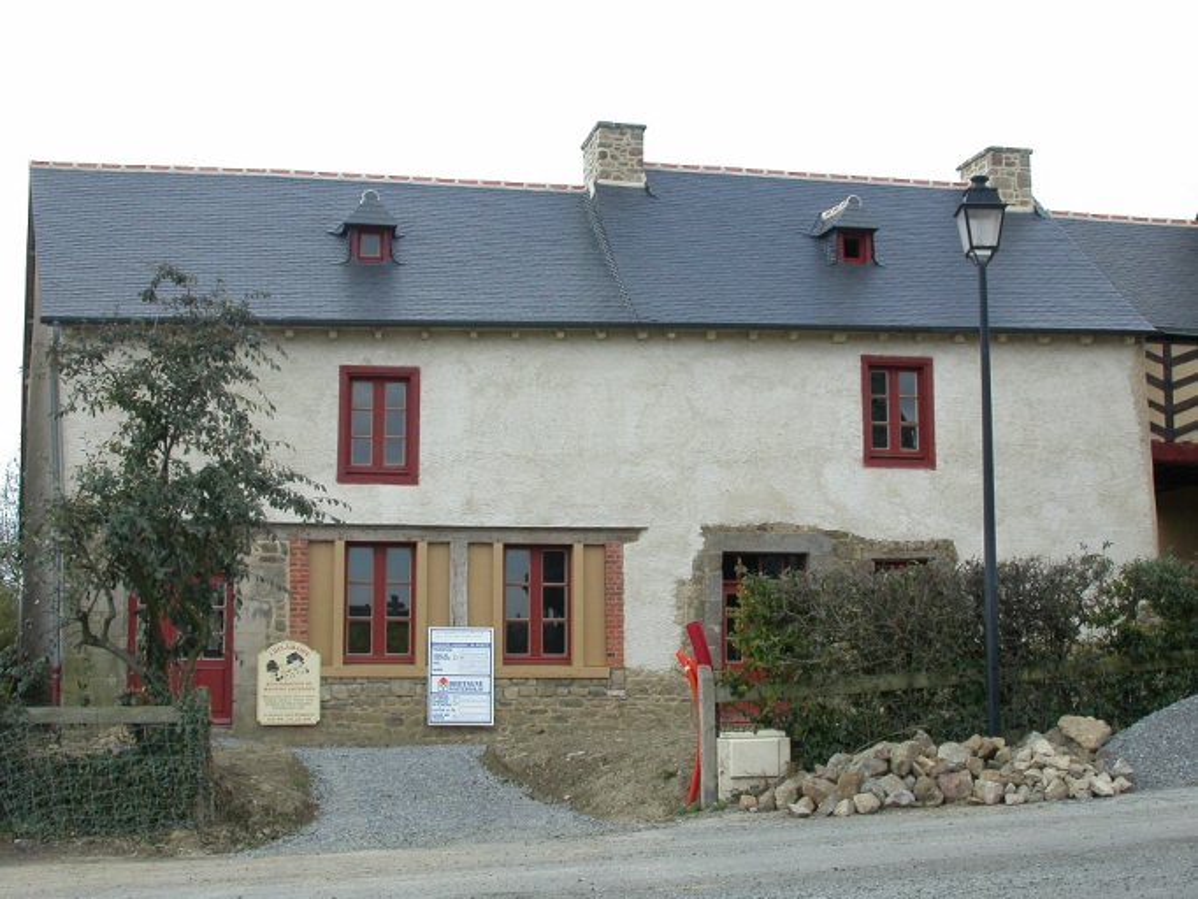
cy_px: 450
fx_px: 1835
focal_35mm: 53
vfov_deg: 27.5
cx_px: 599
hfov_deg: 36.2
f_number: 5.3
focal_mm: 11.1
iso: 100
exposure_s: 1/229
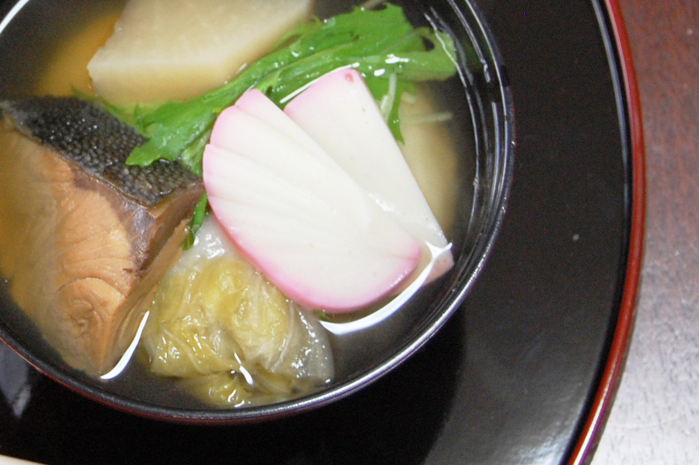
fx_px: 2814
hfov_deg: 14.0
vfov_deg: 9.4
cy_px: 31
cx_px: 5
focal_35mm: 145
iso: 720
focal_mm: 45
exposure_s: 1/30
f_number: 5.3
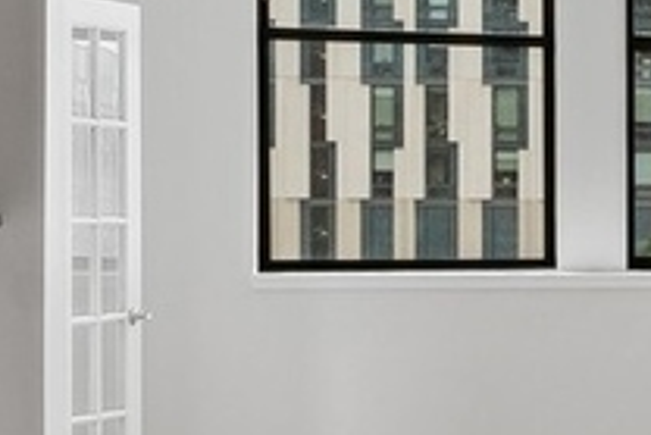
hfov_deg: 11.9
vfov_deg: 10.4
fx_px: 2389
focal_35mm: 132
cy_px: 250
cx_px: 1665
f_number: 8
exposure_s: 1/25
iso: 200
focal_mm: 17
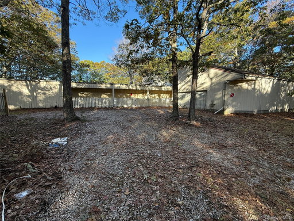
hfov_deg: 102.1
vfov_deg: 85.7
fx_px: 119
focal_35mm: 14
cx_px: 147
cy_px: 110
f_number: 2.2
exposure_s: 1/205
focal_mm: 2.22
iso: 64
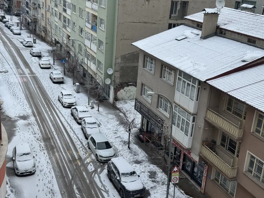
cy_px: 99
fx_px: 366
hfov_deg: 39.7
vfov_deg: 30.3
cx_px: 132
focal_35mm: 48
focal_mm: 6.76
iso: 64
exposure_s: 1/488
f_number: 1.78
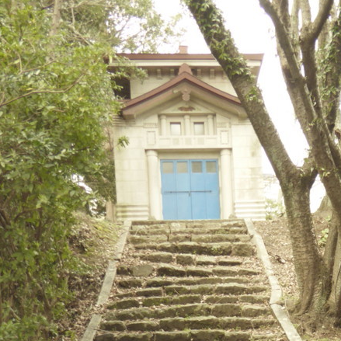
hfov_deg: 28.8
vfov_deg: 26.7
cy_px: 392
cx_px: 280
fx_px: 646
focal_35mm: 58
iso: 100
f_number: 3.3
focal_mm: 4.3
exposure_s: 1/80
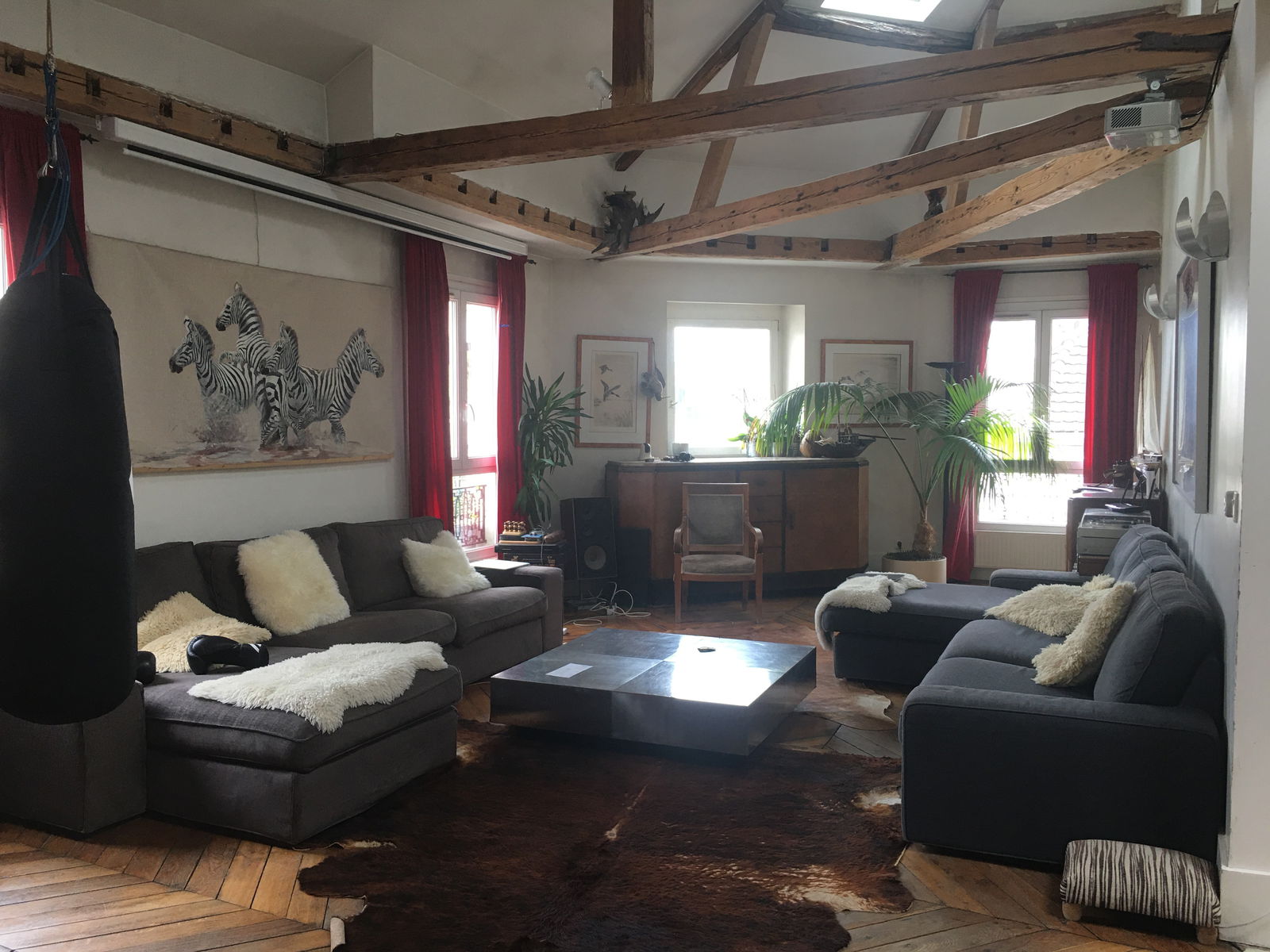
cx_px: 635
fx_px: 1064
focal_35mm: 29
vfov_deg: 48.2
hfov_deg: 61.7
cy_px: 476
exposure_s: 1/33
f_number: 2.2
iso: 32
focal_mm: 4.15
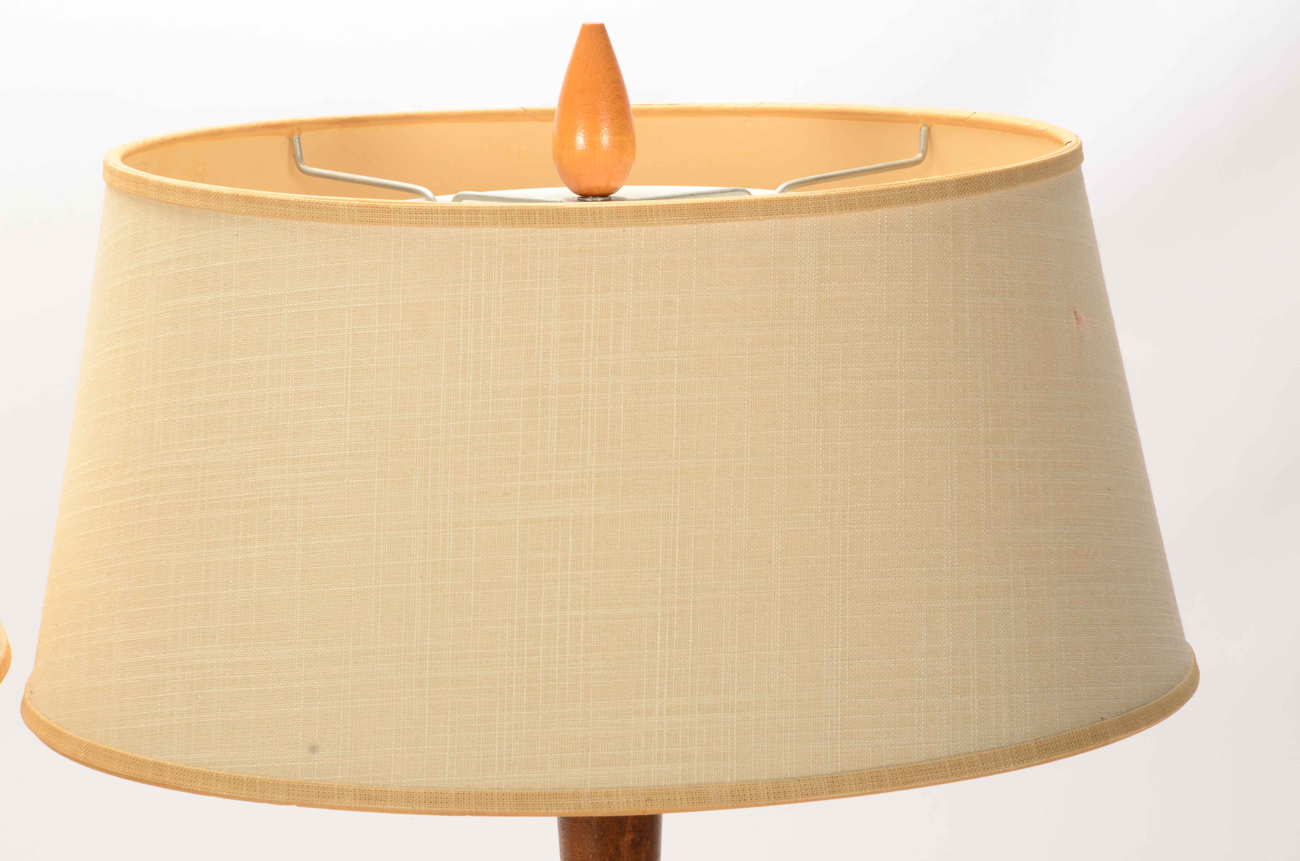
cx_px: 650
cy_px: 430
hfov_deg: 13.1
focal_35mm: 158
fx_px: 5676
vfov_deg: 8.7
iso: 200
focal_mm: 105
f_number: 16
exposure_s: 1/160
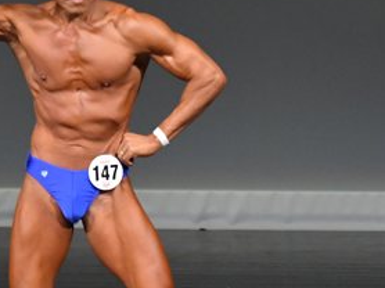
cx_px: 264
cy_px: 226
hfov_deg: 2.1
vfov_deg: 1.6
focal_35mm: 926
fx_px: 10290
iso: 4000
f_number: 5.6
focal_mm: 230
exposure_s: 1/400
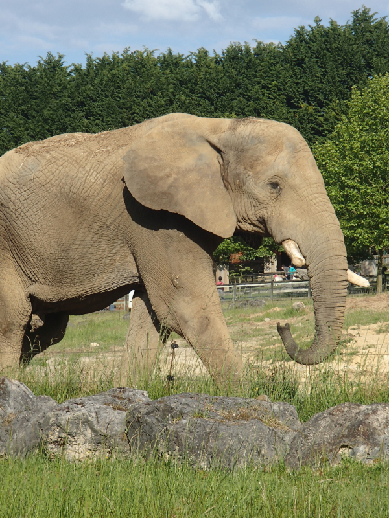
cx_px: 194
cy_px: 259
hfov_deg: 10.6
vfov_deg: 14.1
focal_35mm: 140
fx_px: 2098
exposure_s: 1/400
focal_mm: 25
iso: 100
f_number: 5.9
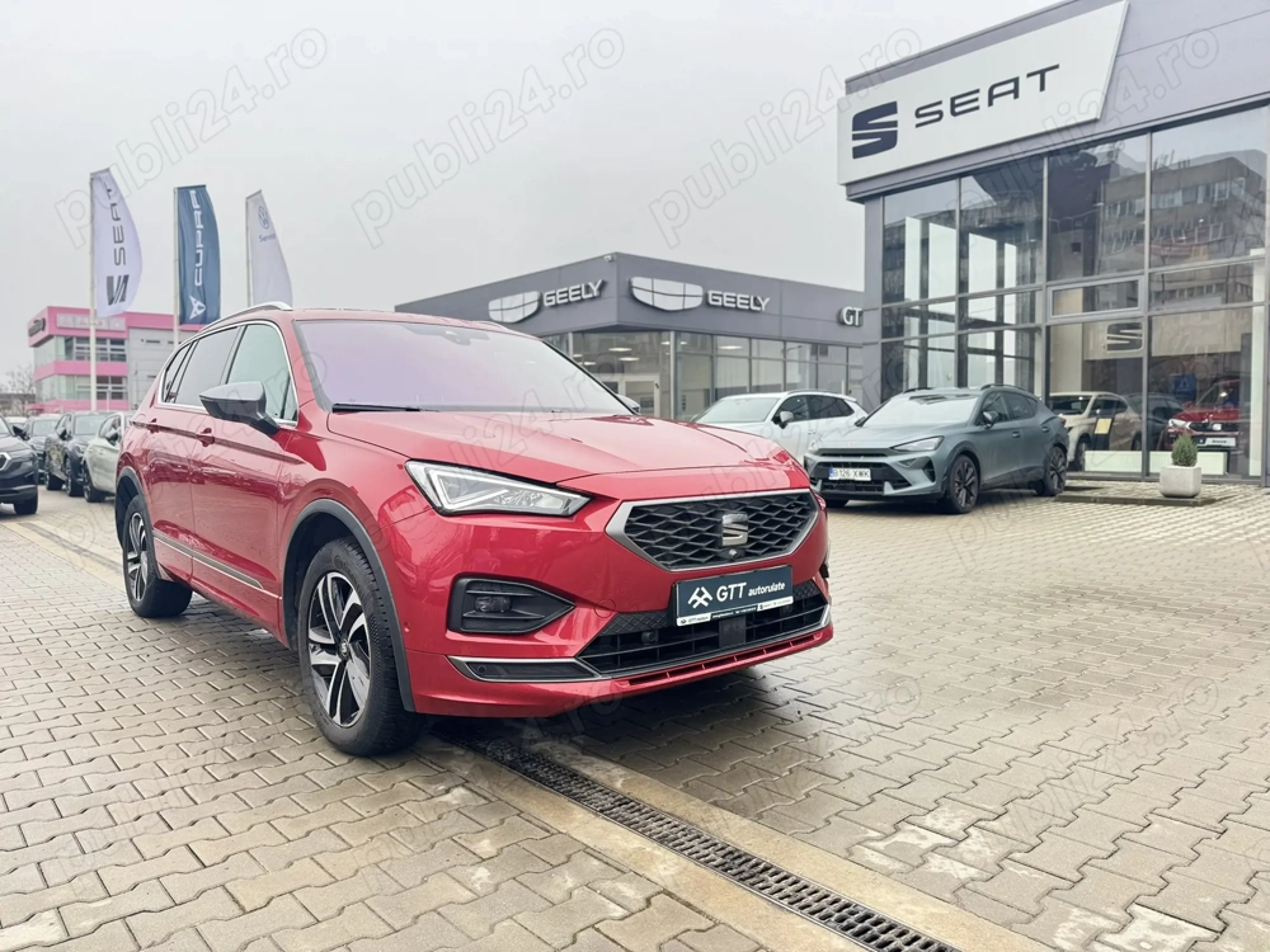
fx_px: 881
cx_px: 635
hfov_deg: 71.6
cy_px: 476
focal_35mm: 24
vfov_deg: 56.8
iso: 80
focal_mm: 6.76
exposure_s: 1/318
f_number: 1.78
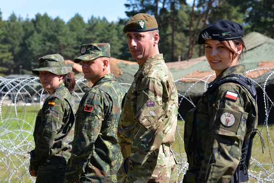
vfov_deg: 17.5
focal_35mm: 78
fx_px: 594
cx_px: 137
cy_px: 92
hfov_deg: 26.0
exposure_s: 1/500
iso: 250
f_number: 5.6
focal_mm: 78
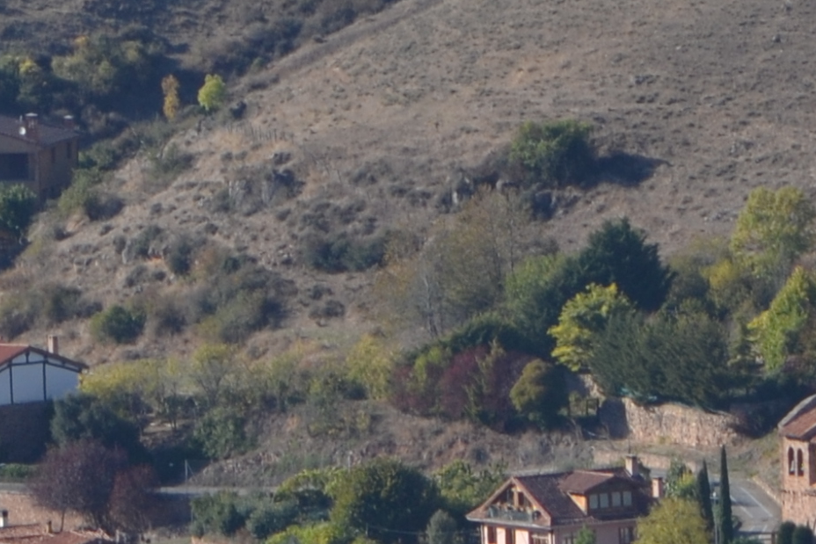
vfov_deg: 1.5
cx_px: -139
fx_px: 20266
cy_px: 346
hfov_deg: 2.3
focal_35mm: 894
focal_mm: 120
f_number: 8
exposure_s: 1/250
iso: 100
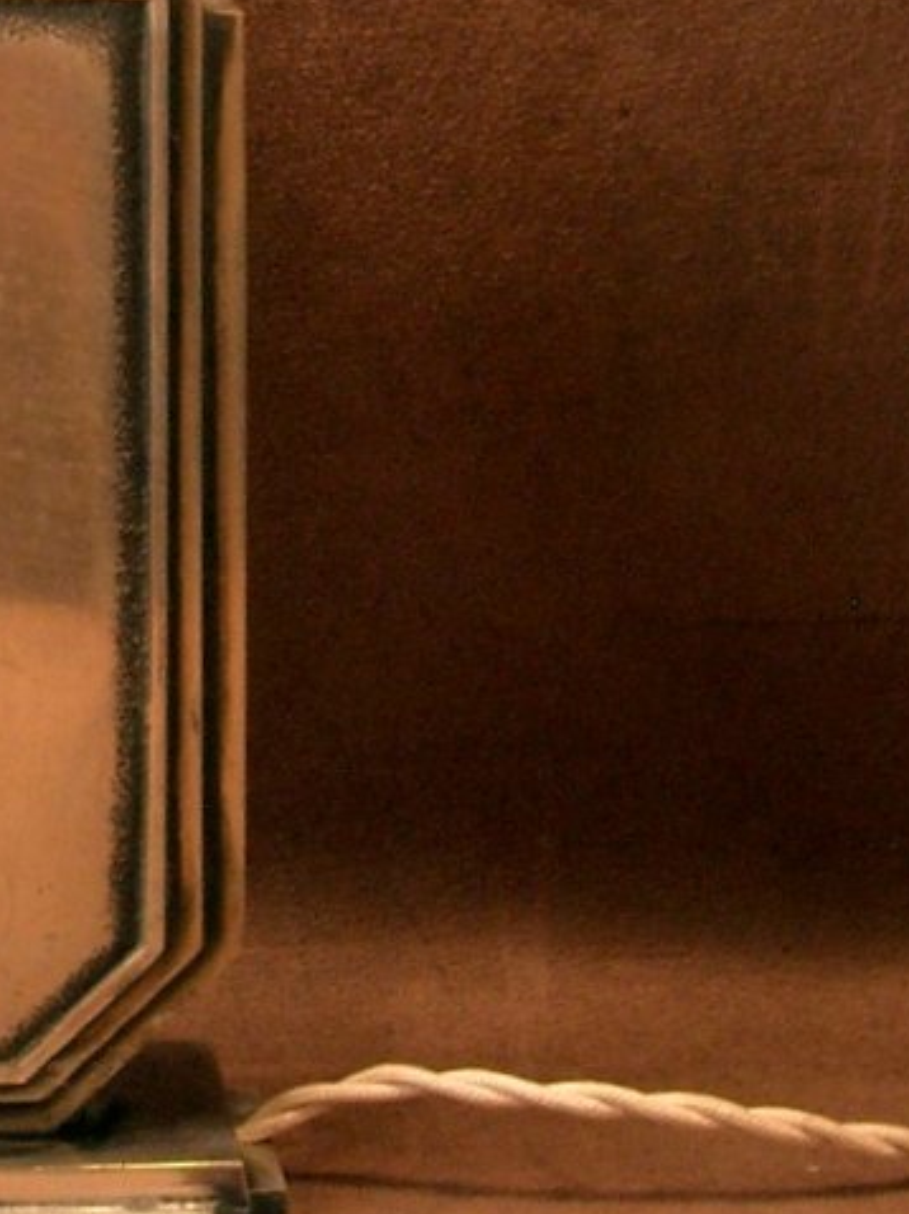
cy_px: -74
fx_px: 3610
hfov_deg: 14.1
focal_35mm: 103
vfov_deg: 18.5
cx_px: 15
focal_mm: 6.8
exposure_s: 1/40
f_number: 2.8
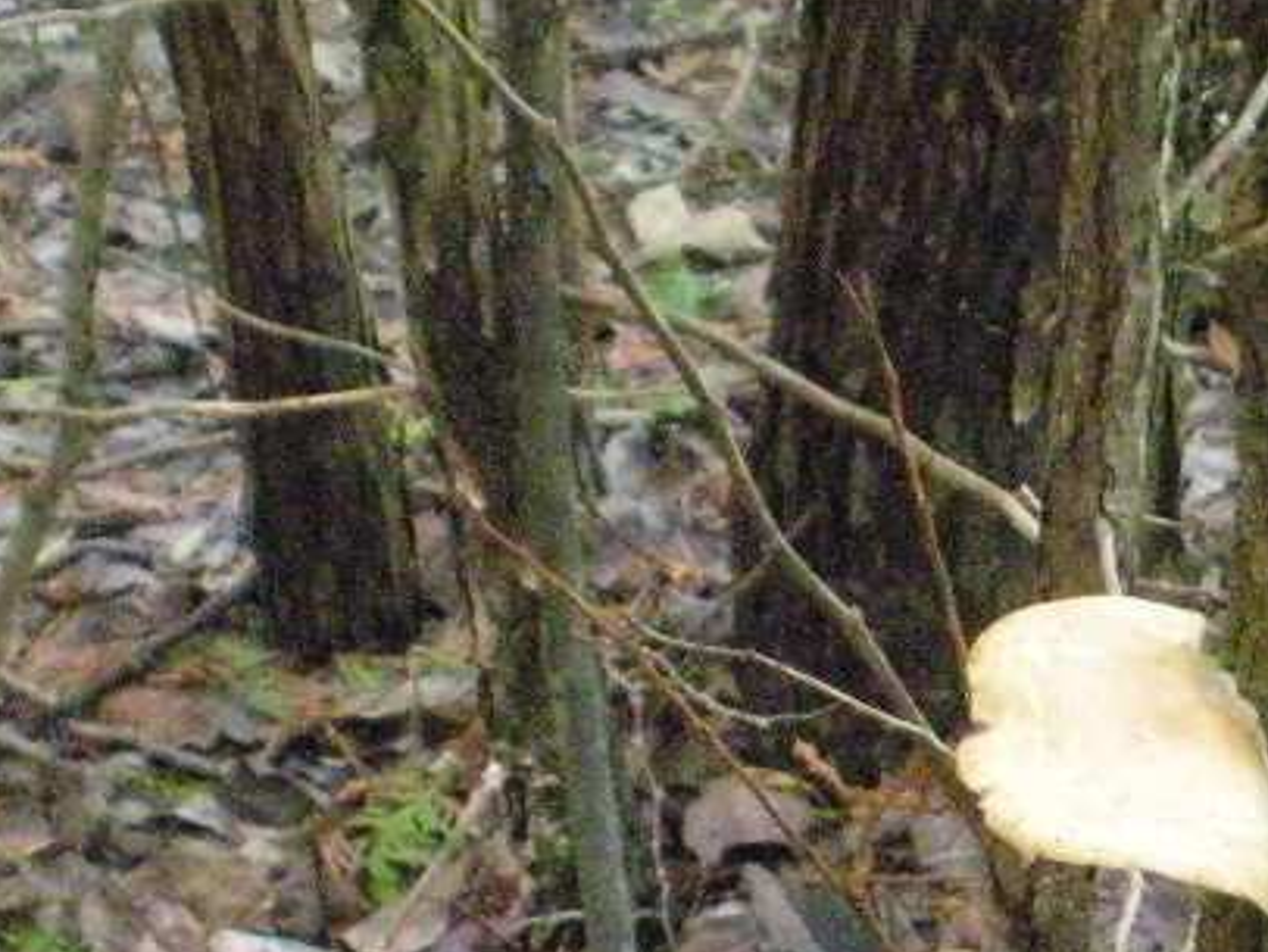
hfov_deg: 14.9
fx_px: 4801
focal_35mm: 131
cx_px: 1181
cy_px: 968
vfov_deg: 11.2
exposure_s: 1/100
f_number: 4.4
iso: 1600
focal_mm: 9.1
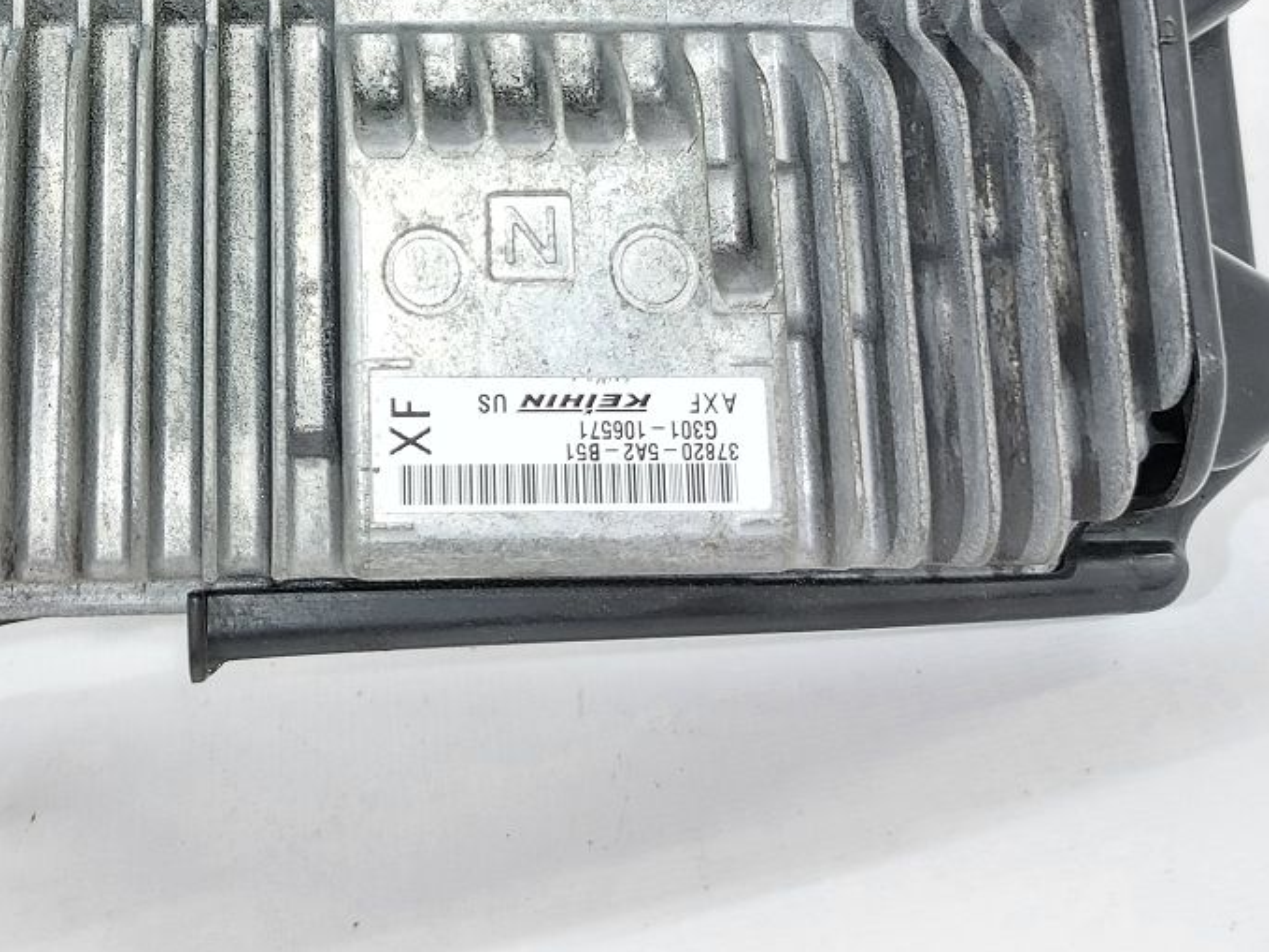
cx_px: 337
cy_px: -15
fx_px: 1796
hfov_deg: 38.1
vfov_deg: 27.8
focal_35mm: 49
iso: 200
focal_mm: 5.23
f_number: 1.8
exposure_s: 1/50
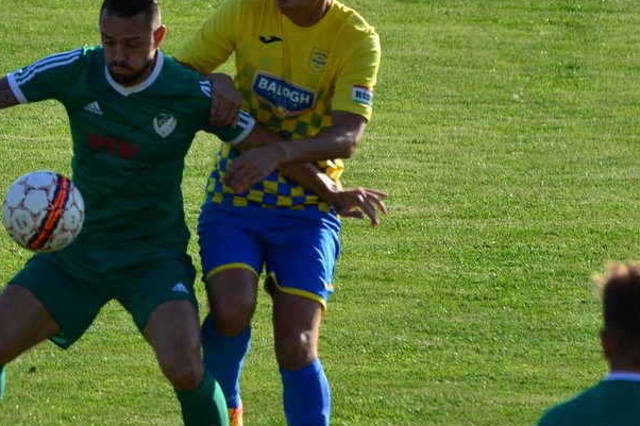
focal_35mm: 516
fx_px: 9170
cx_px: 193
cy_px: 223
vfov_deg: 2.7
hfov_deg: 4.0
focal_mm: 230
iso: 400
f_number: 5.3
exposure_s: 1/1600
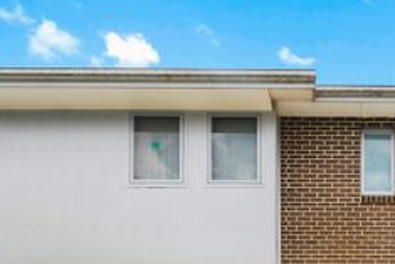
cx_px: 321
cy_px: 245
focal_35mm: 32
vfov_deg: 38.0
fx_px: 351
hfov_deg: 54.3
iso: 100
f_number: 9
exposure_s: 1/6
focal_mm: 16
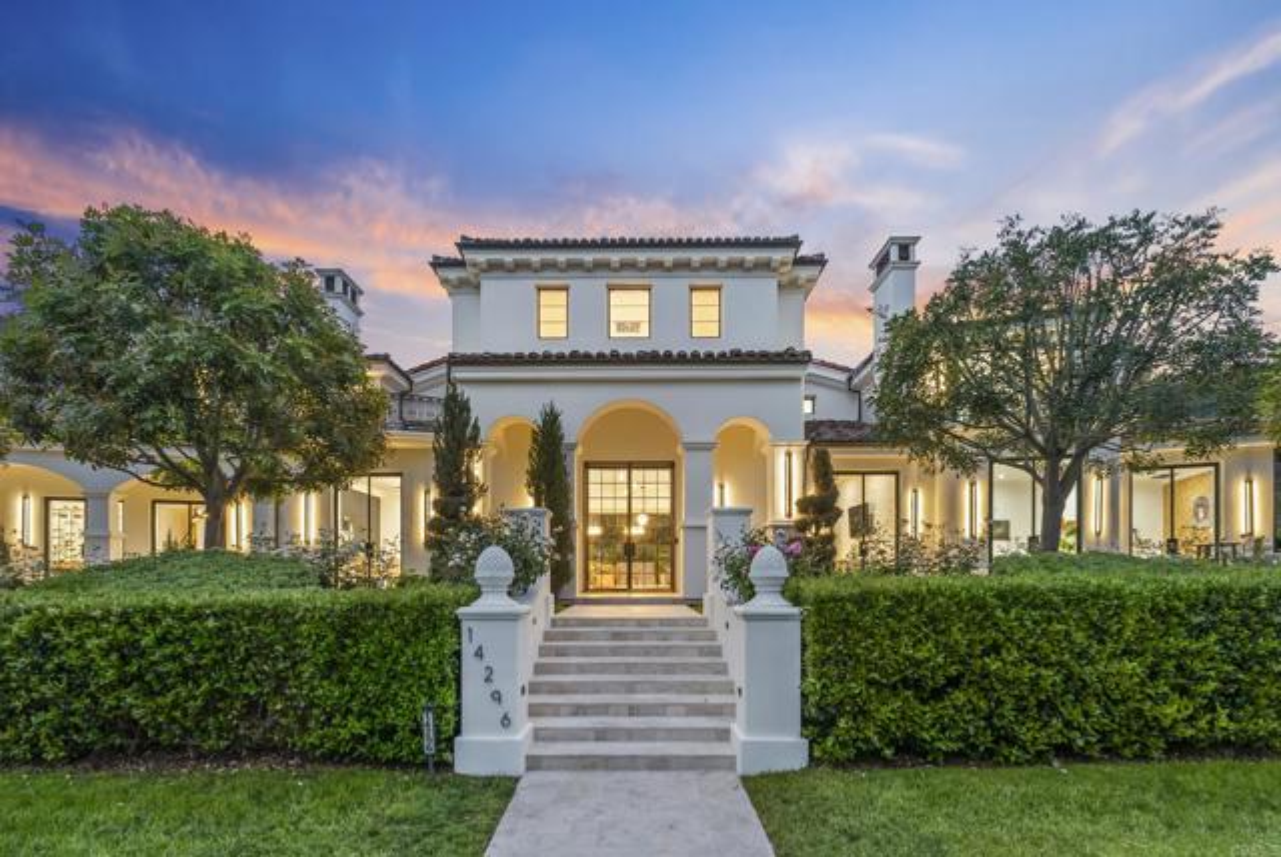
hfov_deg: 96.7
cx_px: 640
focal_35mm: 16
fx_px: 570
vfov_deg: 73.9
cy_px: 428
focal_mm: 16
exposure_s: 1/1.25
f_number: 7.1
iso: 800
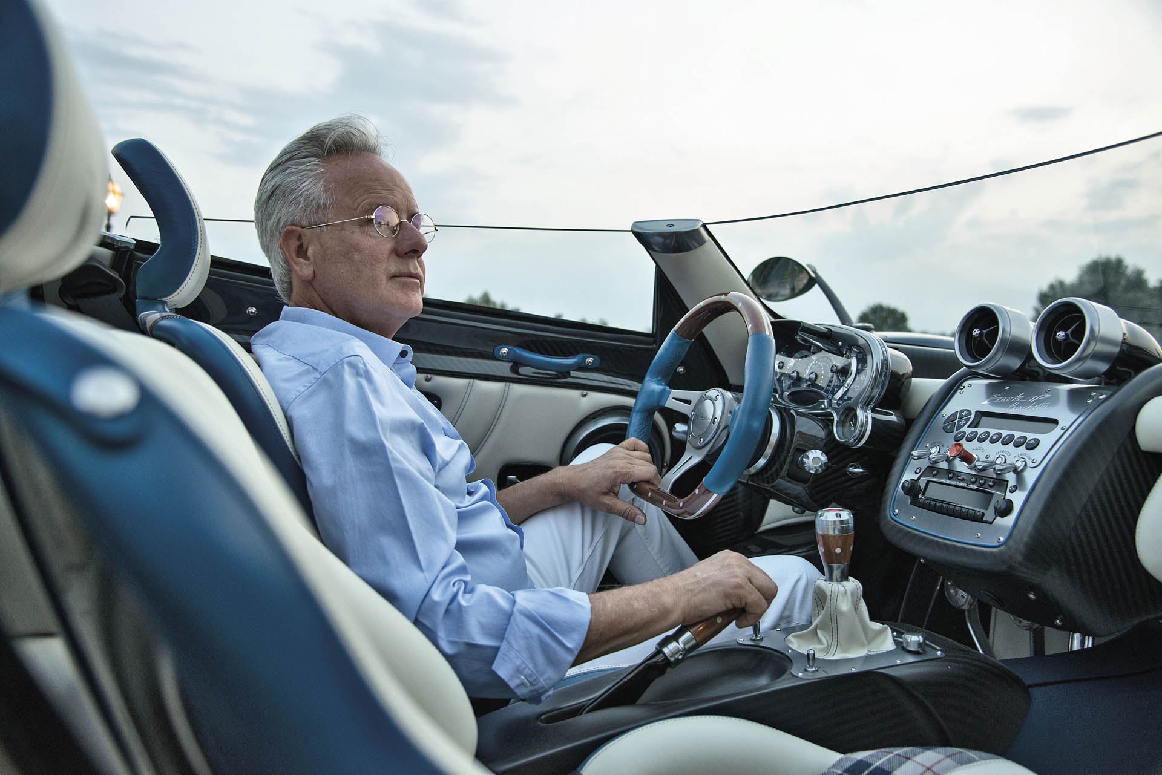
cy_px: 388
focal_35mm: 30
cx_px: 581
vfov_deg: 43.6
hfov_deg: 61.9
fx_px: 968
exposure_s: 1/60
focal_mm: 30
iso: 800
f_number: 4
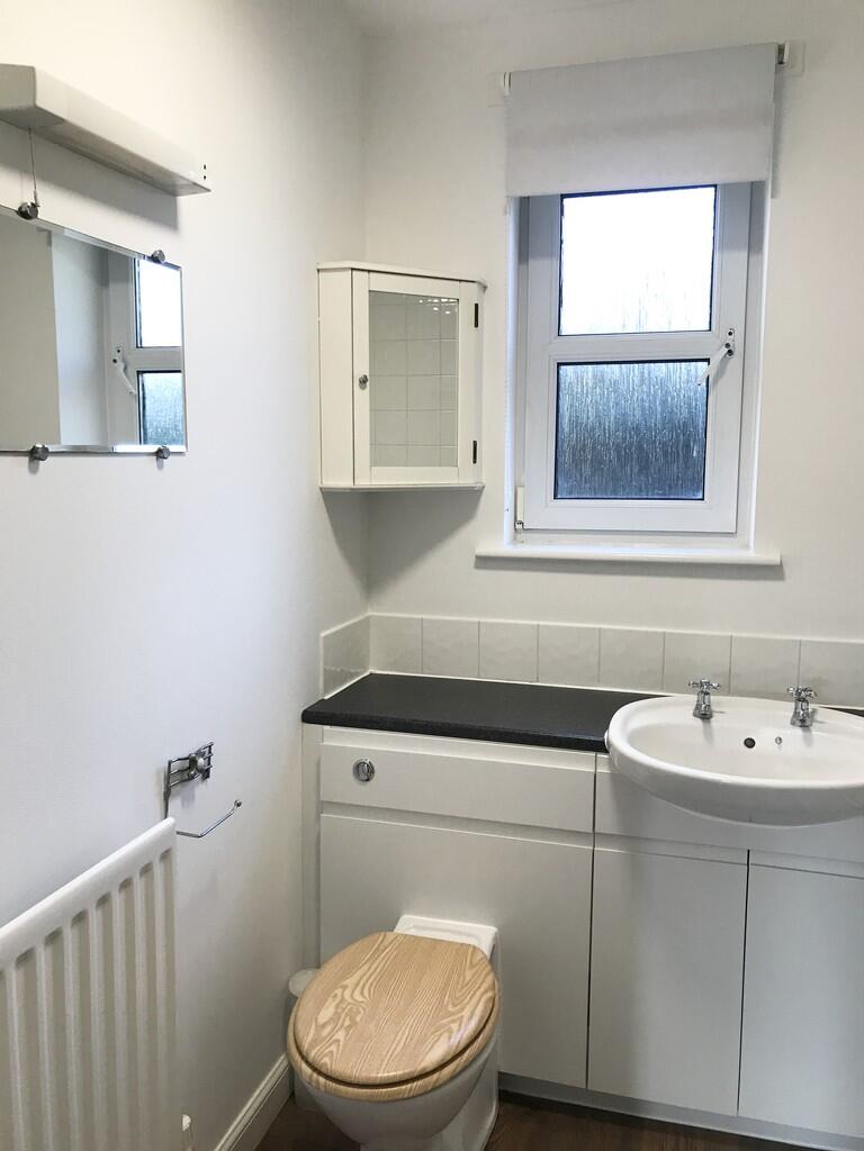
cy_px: 576
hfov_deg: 49.7
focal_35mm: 28
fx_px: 932
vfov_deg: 63.4
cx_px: 432
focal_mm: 3.99
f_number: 1.8
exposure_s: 1/33
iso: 20
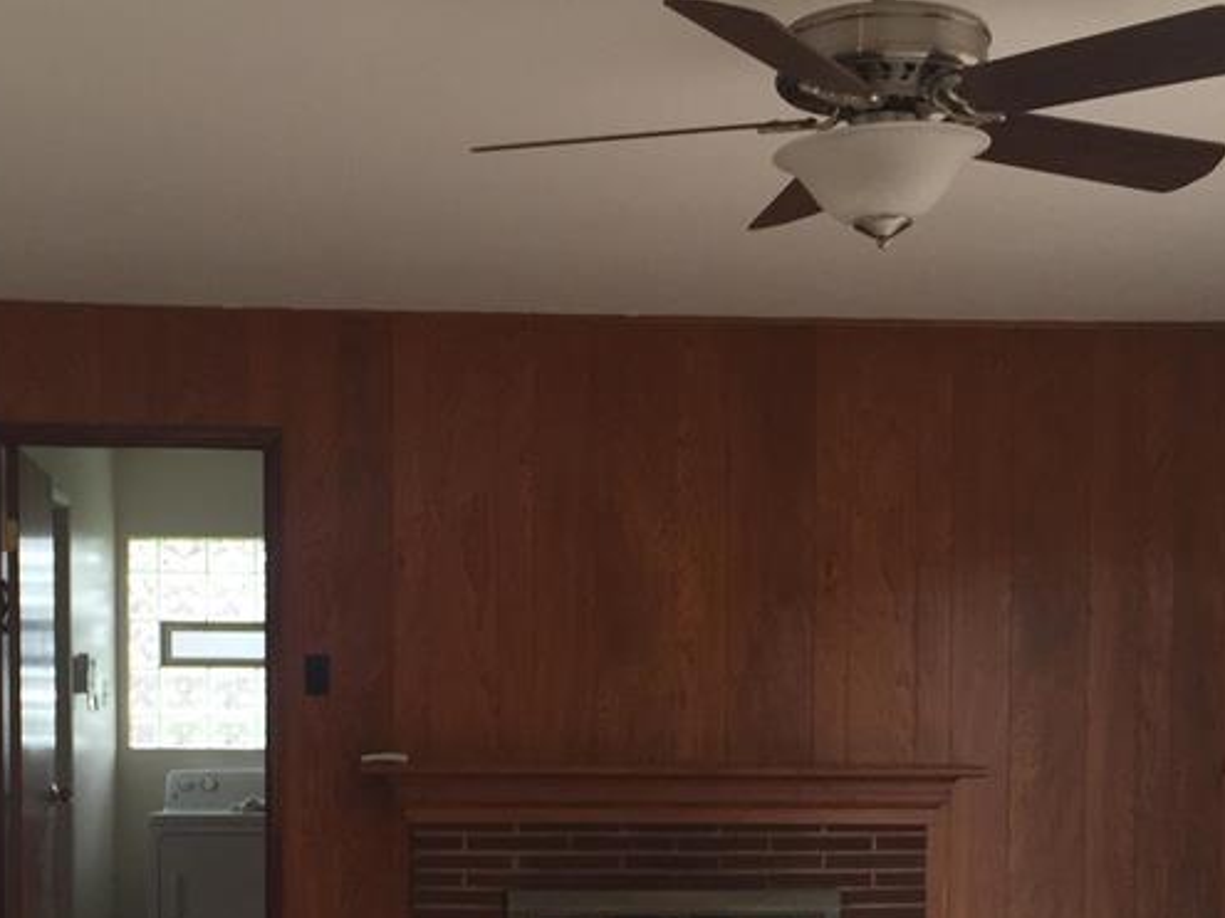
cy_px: 829
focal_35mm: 60
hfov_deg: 32.2
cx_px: 599
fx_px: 2123
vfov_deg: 23.7
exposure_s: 1/60
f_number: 2.2
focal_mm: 4.15
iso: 40
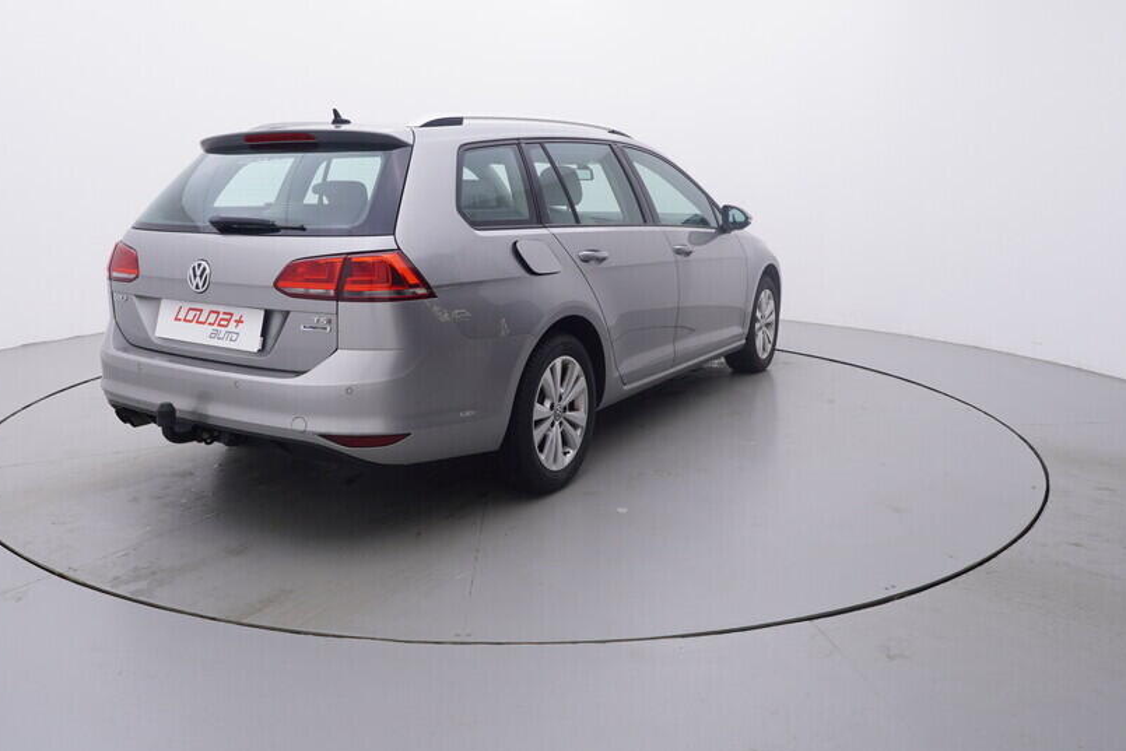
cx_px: 494
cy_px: 287
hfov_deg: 64.1
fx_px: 896
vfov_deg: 45.2
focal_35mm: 29
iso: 200
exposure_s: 1/80
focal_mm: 15
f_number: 5
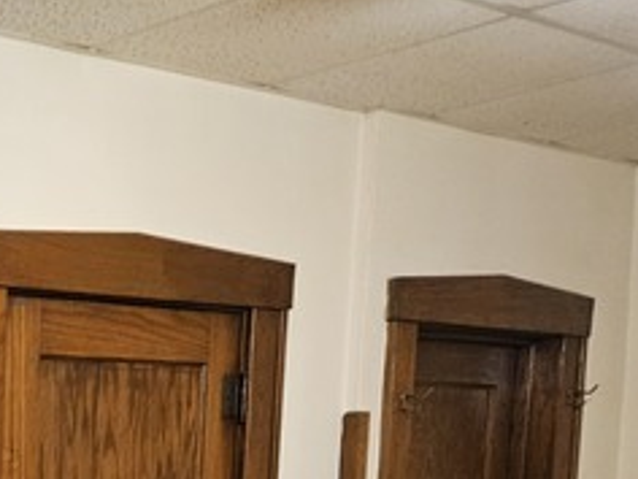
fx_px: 1438
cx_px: -387
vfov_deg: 16.9
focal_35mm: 78
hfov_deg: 20.4
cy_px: 739
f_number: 1.8
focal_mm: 5.4
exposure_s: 1/60
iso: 640
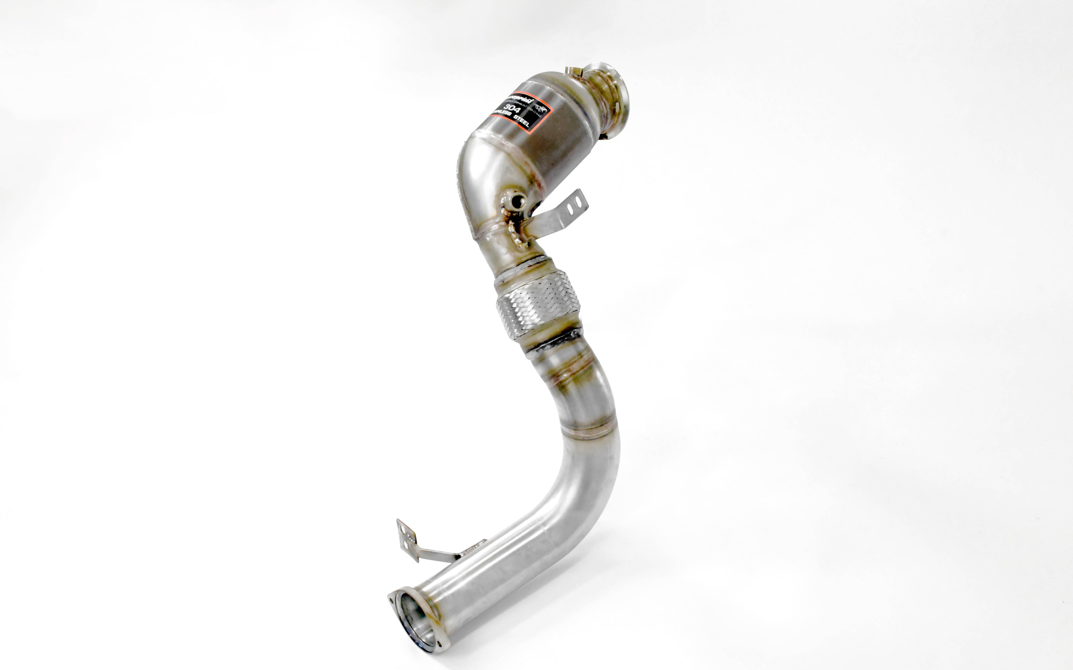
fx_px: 1199
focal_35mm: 41
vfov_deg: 31.2
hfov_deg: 48.2
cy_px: 356
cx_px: 536
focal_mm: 27
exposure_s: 1/160
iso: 4000
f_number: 13
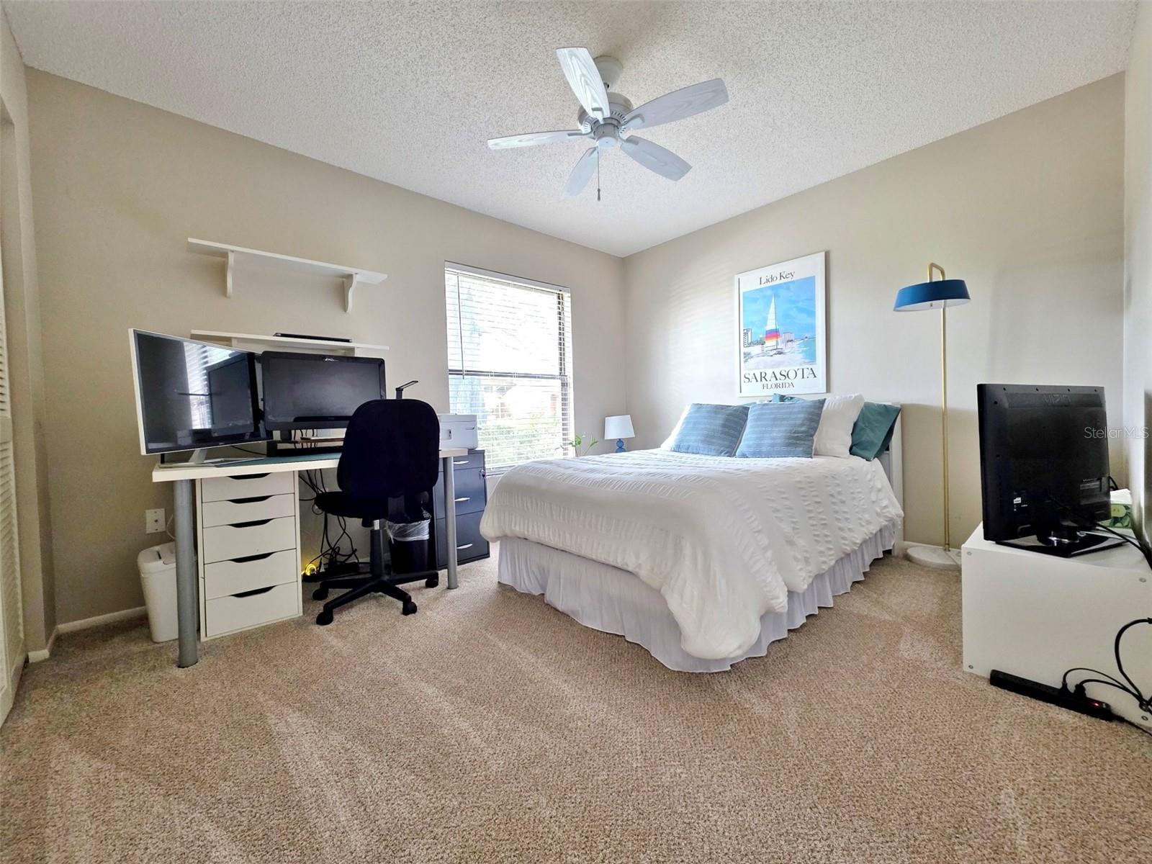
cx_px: 576
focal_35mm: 13
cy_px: 432
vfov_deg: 89.9
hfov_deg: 106.2
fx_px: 433
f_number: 1.9
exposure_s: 1/60
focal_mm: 2.2
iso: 250
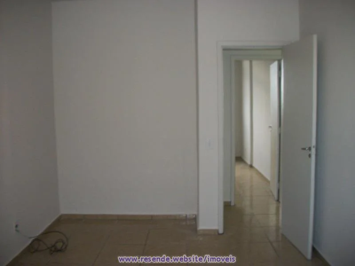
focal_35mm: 32
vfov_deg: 44.2
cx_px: 178
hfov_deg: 56.8
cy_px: 133
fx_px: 328
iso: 160
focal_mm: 5.7
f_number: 2.9
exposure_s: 1/60
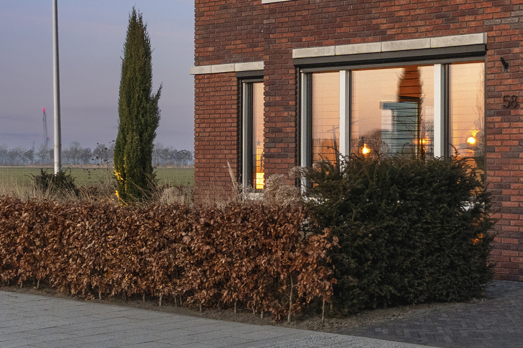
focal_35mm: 72
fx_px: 1046
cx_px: 525
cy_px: 0
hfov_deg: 26.5
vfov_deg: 18.4
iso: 1000
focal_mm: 19
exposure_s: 1/5
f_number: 9
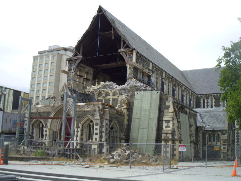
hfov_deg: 42.9
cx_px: 120
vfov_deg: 32.9
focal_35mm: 44
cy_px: 90
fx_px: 306
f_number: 4.7
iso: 64
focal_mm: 7.8
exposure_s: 1/360
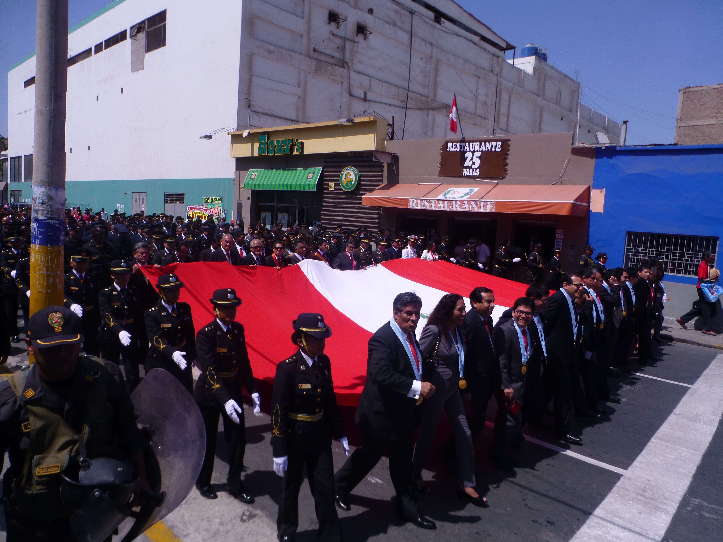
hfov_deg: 71.6
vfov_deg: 56.8
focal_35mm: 24
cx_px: 362
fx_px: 501
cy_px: 271
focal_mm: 4.3
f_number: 4
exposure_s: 1/1000
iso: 100
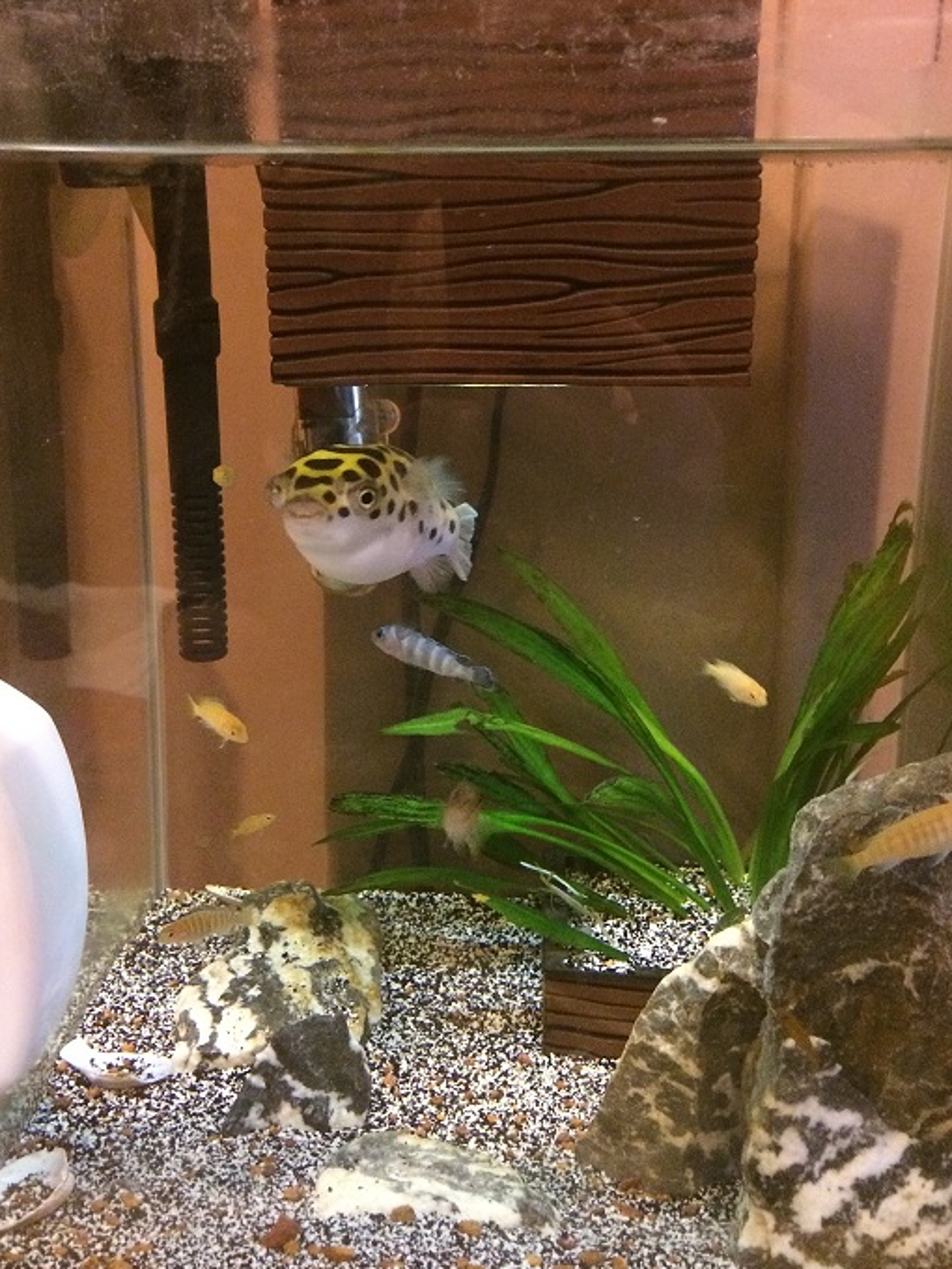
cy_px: 532
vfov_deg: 51.1
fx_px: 1320
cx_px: 478
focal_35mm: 36
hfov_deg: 39.7
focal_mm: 4.12
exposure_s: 1/15
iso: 400
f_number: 2.2
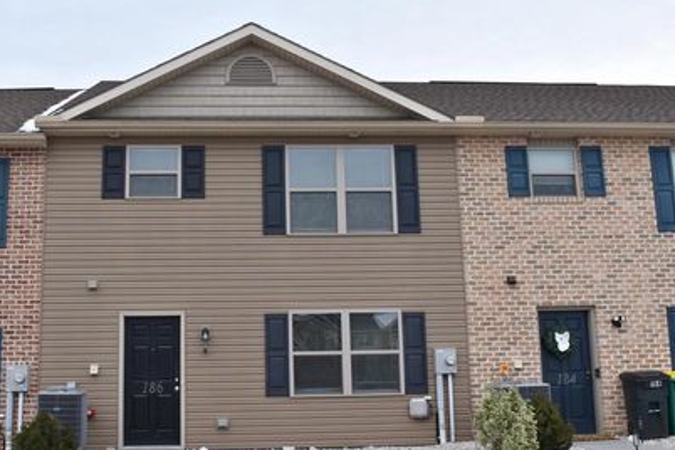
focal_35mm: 41
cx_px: 262
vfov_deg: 32.6
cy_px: 231
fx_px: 769
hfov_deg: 47.1
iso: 320
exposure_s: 1/250
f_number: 8
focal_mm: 22
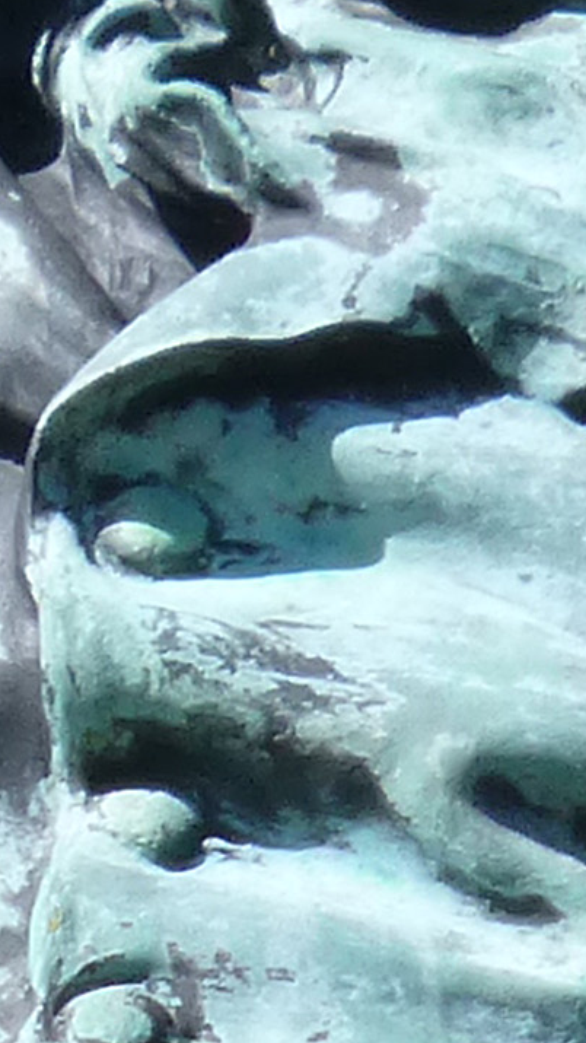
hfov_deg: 1.3
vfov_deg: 2.3
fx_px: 26390
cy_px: 309
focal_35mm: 955
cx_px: 306
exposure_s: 1/320
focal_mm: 25.9
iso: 100
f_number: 5.4
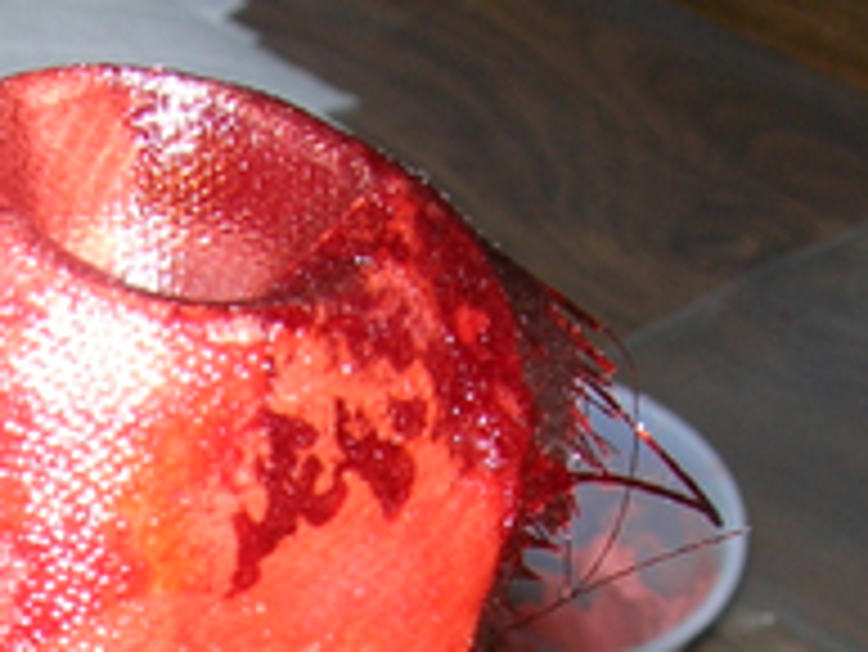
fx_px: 3161
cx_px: 9
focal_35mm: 126
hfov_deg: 15.4
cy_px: 1066
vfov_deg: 11.2
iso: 64
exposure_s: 1/60.1
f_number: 4.8
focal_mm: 7.8
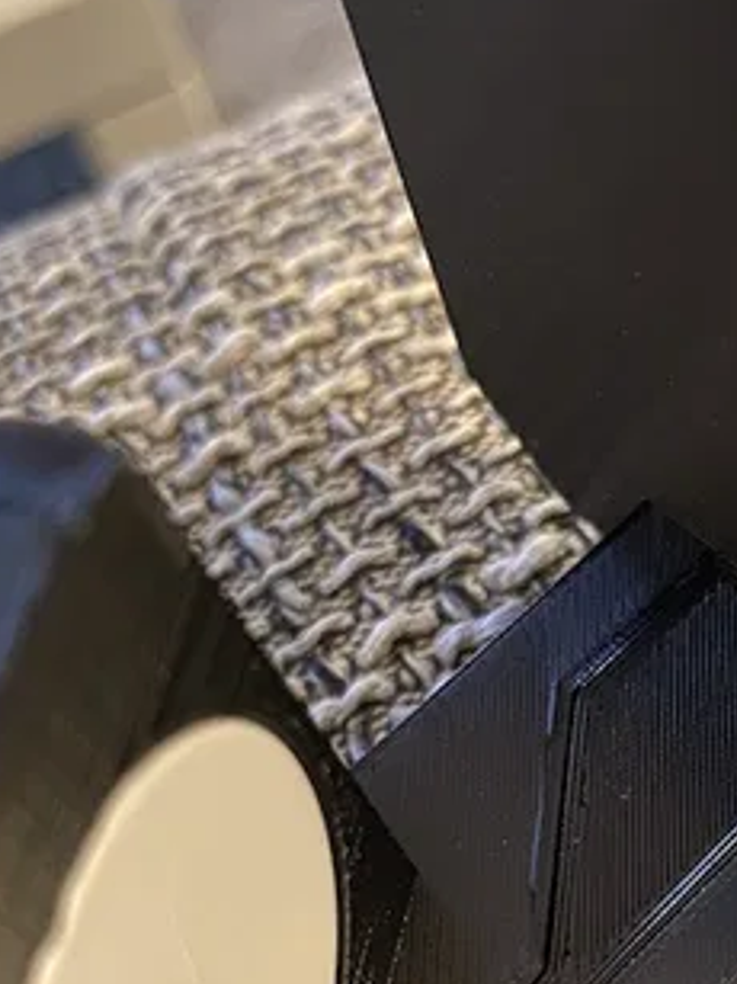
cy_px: 774
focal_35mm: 53
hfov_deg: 26.6
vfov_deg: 35.1
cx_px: 662
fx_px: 1506
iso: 1000
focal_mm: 4.25
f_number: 1.8
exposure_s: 1/17
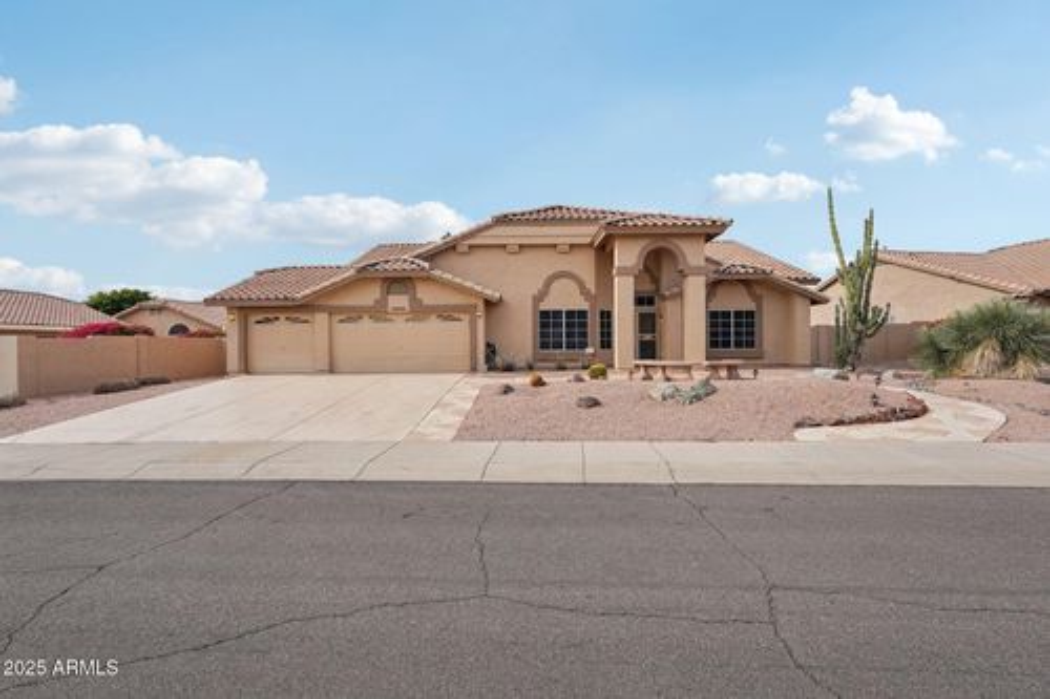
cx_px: 525
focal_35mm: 16
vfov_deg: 73.7
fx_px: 466
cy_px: 350
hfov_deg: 96.8
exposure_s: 1/1000
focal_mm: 16
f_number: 8
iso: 400
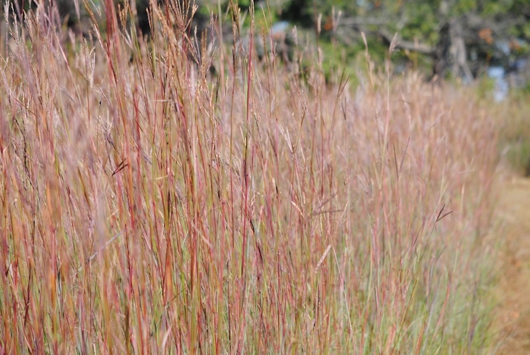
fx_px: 1880
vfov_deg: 10.8
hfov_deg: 16.0
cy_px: 178
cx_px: 265
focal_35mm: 128
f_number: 5.6
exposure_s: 1/500
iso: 160
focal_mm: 85
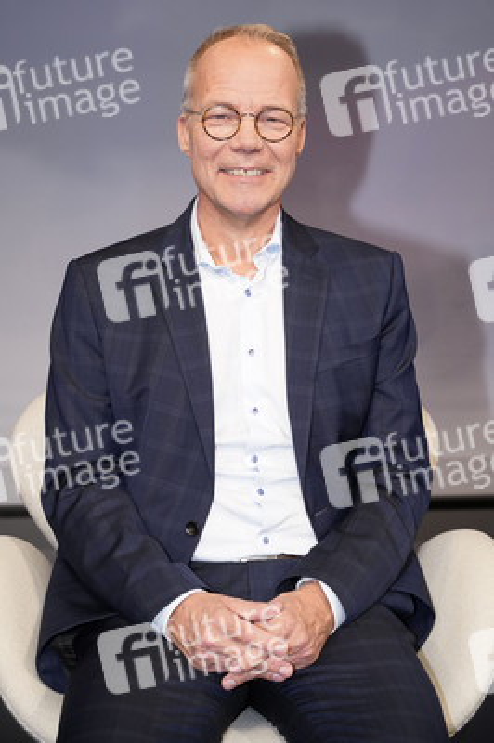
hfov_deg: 20.6
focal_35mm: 66
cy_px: 372
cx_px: 247
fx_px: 1361
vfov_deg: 30.5
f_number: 5.6
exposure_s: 1/125
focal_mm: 66
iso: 2000
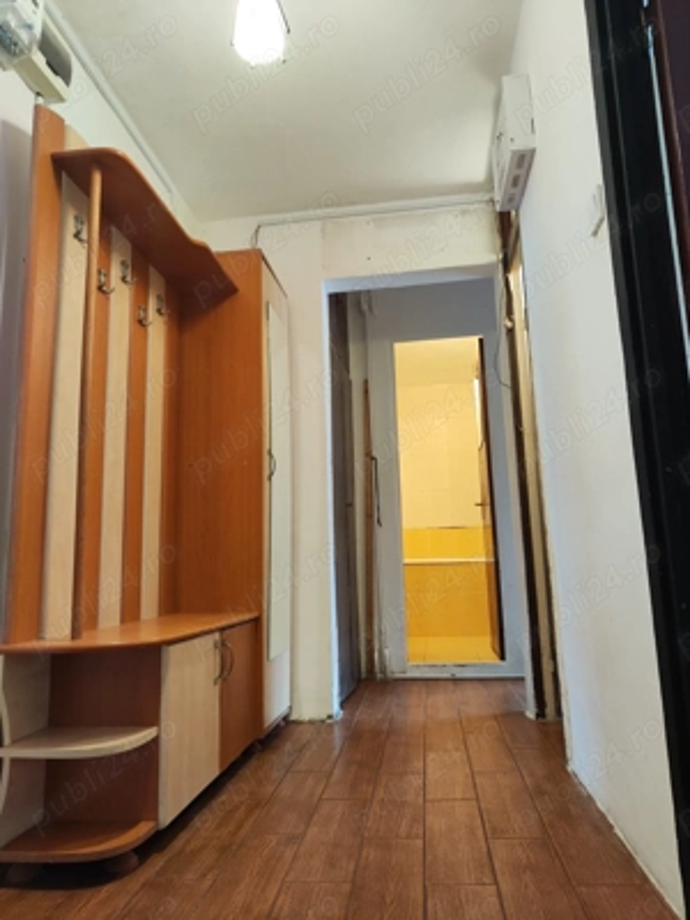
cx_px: 345
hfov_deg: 56.8
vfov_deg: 71.6
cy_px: 460
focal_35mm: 24
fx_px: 638
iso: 440
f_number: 1.88
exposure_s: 1/38.1
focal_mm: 5.59
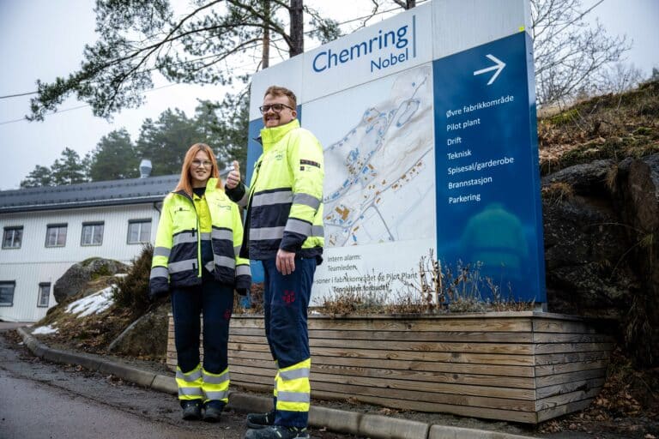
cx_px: 330
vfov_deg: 42.3
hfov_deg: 60.3
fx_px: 567
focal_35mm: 31
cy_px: 220
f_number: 2.8
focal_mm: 31
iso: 200
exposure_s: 1/320
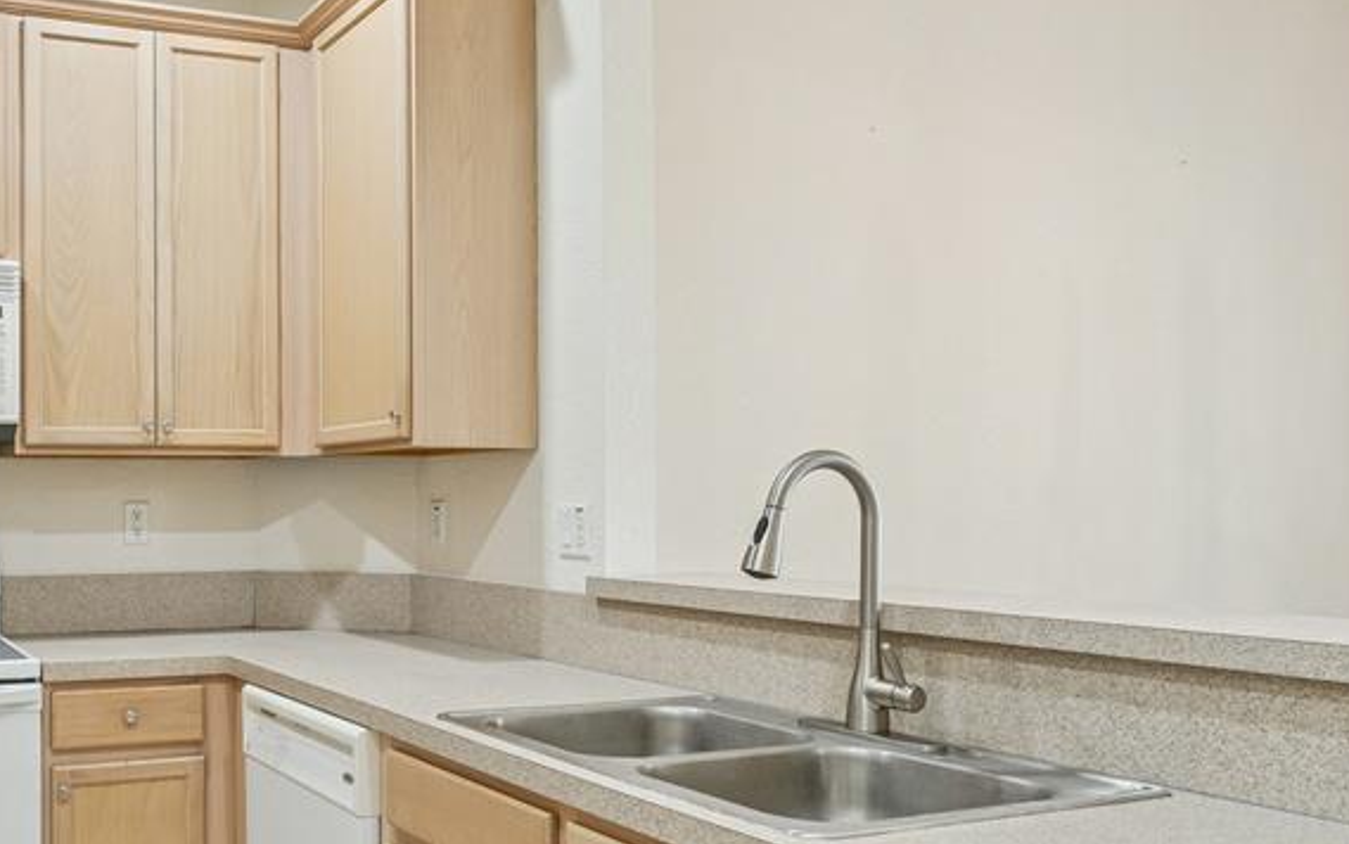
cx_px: 242
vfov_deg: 38.2
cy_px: 517
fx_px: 1214
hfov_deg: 53.6
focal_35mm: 33
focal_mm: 12
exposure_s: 1/5
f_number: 9
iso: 200
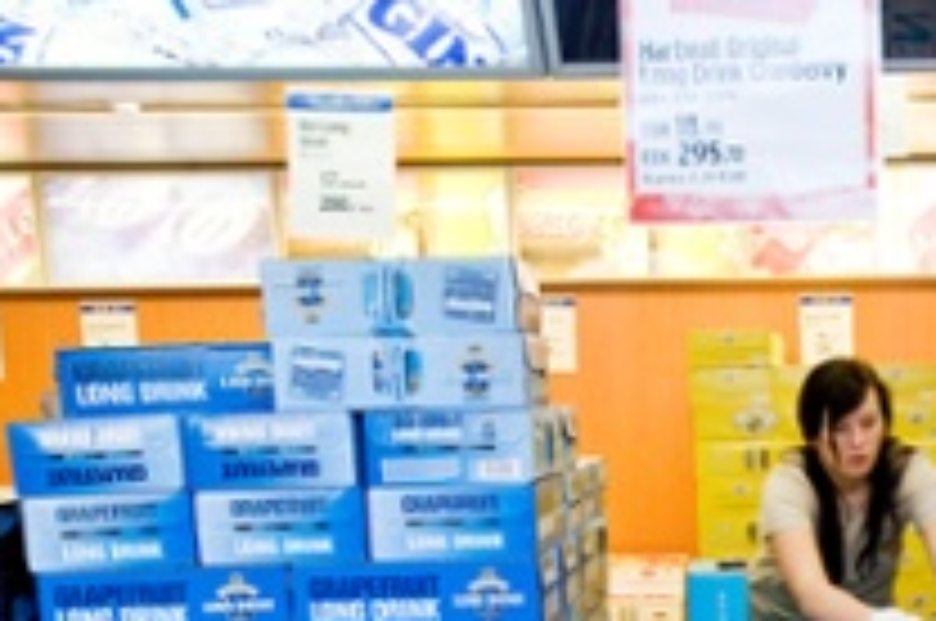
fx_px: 1609
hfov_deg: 31.0
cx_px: 832
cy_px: 608
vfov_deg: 21.2
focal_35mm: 62
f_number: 8
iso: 1000
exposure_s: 1/60
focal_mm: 28
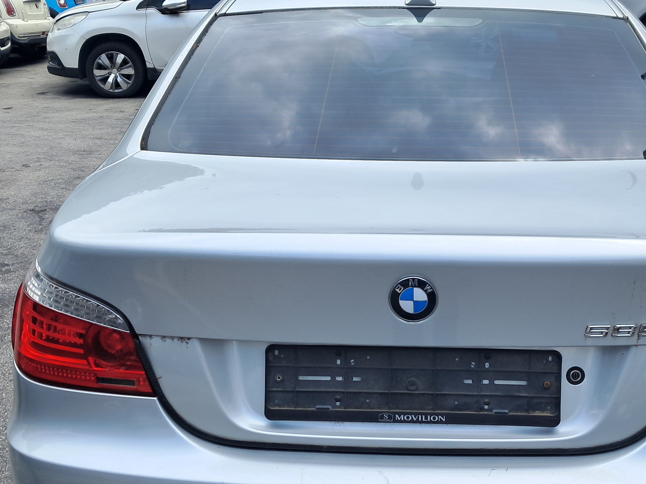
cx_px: 404
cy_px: 313
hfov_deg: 38.7
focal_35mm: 49
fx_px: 914
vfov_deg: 29.5
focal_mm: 4
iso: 50
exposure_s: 1/483
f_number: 1.8
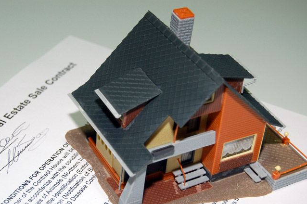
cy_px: 126
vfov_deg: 17.2
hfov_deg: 25.7
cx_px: 129
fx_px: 673
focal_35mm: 79
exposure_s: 1/60
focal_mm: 42
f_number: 5.3
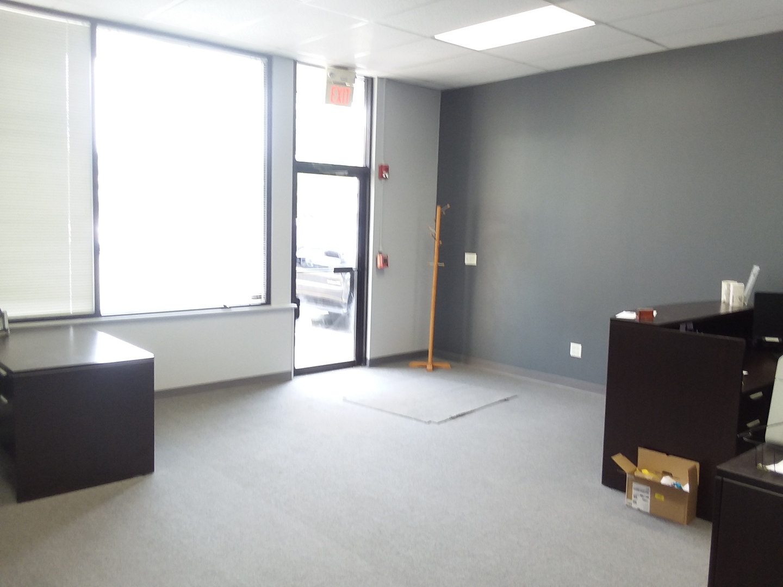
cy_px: 294
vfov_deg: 48.2
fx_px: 656
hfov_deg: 61.7
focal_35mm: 29
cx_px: 392
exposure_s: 1/30
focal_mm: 2.47
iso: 50
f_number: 1.9
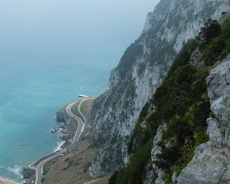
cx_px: 75
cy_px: 76
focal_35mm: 53
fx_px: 361
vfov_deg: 28.6
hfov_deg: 35.0
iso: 125
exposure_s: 1/1000
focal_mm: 6.5
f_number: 4
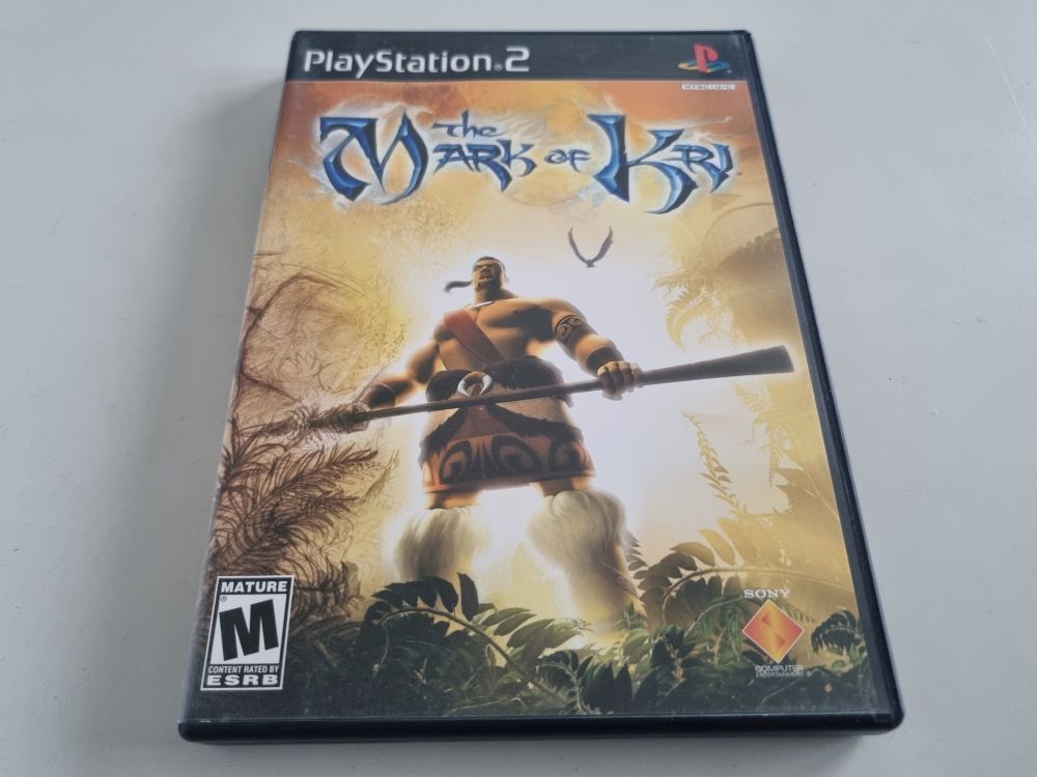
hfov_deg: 67.3
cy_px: 388
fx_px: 779
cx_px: 518
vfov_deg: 53.1
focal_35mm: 26
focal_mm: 5.4
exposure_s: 1/50
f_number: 1.8
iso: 640
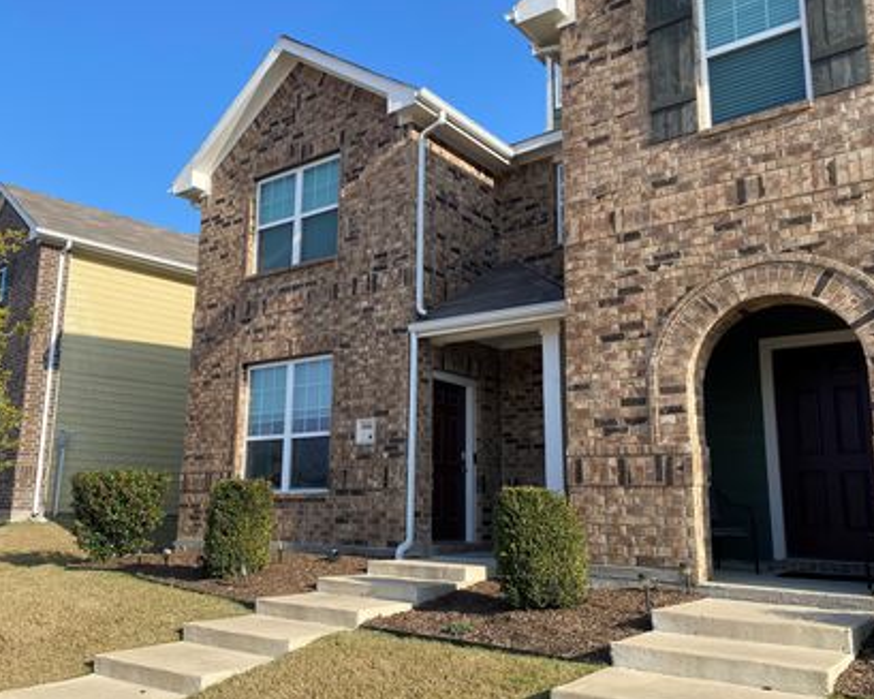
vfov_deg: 47.1
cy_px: 360
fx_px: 802
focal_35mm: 31
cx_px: 393
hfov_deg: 57.1
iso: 32
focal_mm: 4.25
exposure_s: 1/1727
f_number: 1.8
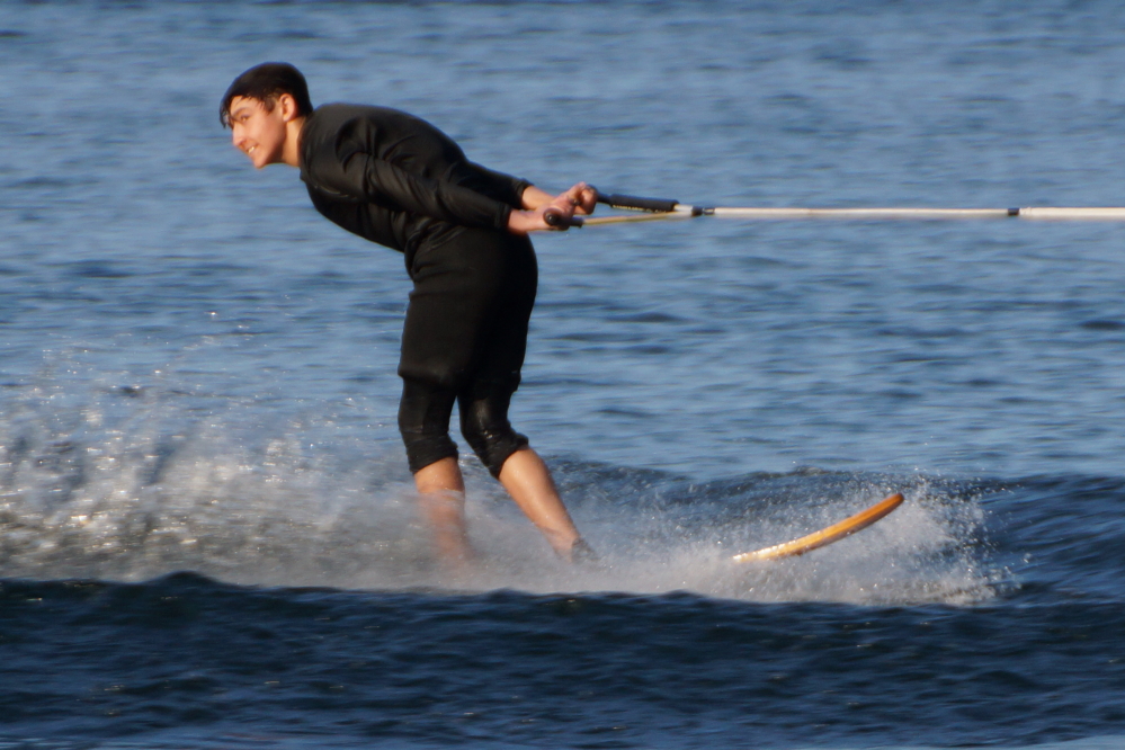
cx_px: 562
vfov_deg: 6.5
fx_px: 6562
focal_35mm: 210
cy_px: 375
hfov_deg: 9.8
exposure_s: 1/250
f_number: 5.6
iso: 200
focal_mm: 140
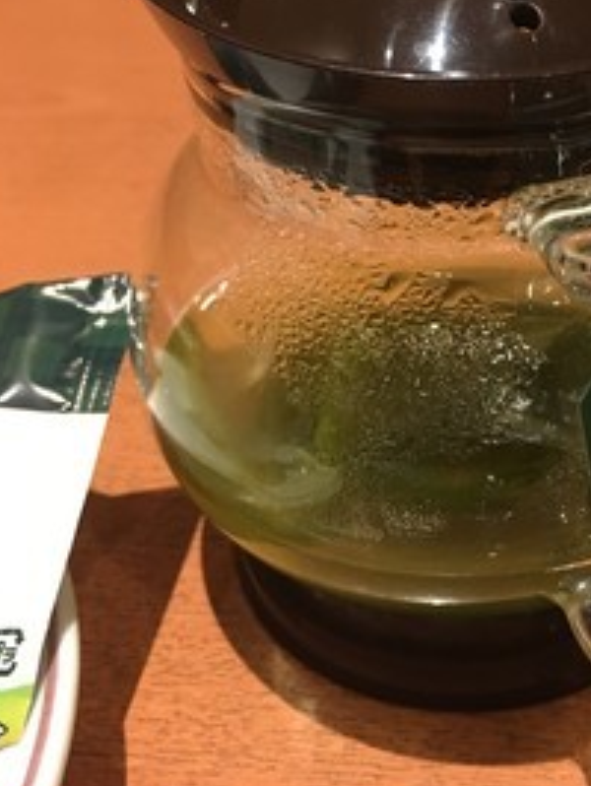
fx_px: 1114
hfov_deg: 29.0
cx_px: 479
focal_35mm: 49
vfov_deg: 38.7
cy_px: 313
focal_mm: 4.15
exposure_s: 1/33
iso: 160
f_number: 2.2
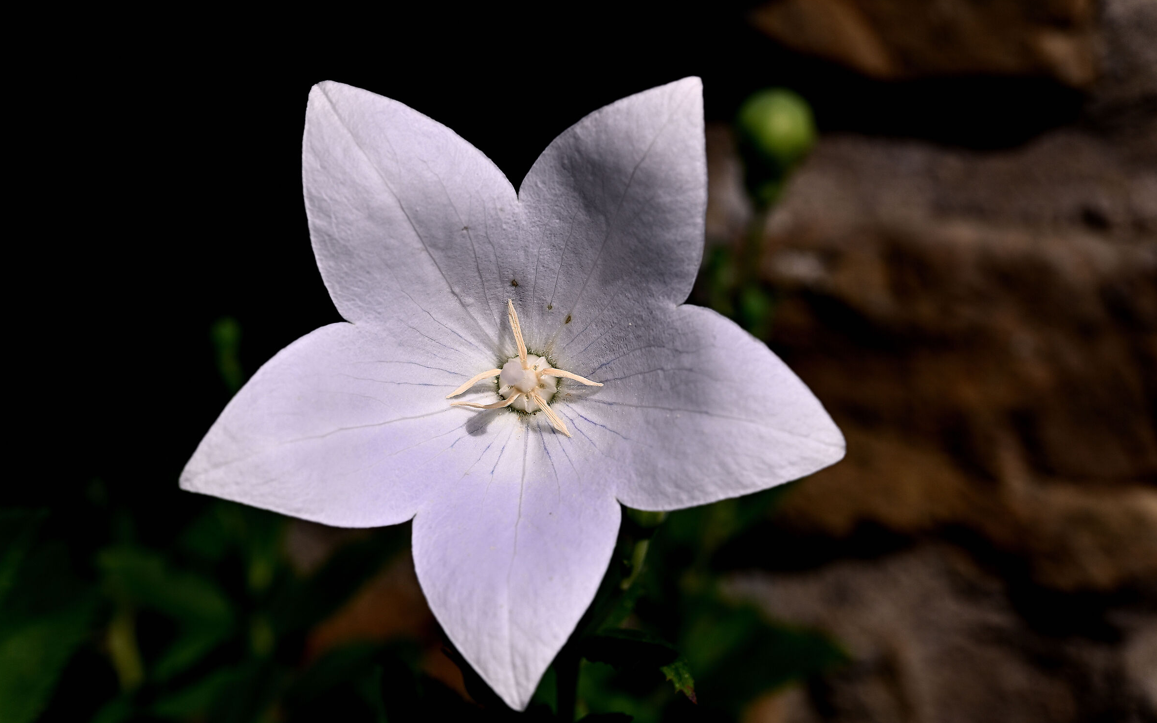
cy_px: 378
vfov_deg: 12.1
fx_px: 3405
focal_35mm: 108
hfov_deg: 19.3
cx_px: 578
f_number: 13
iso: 100
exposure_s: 1/500
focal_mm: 105
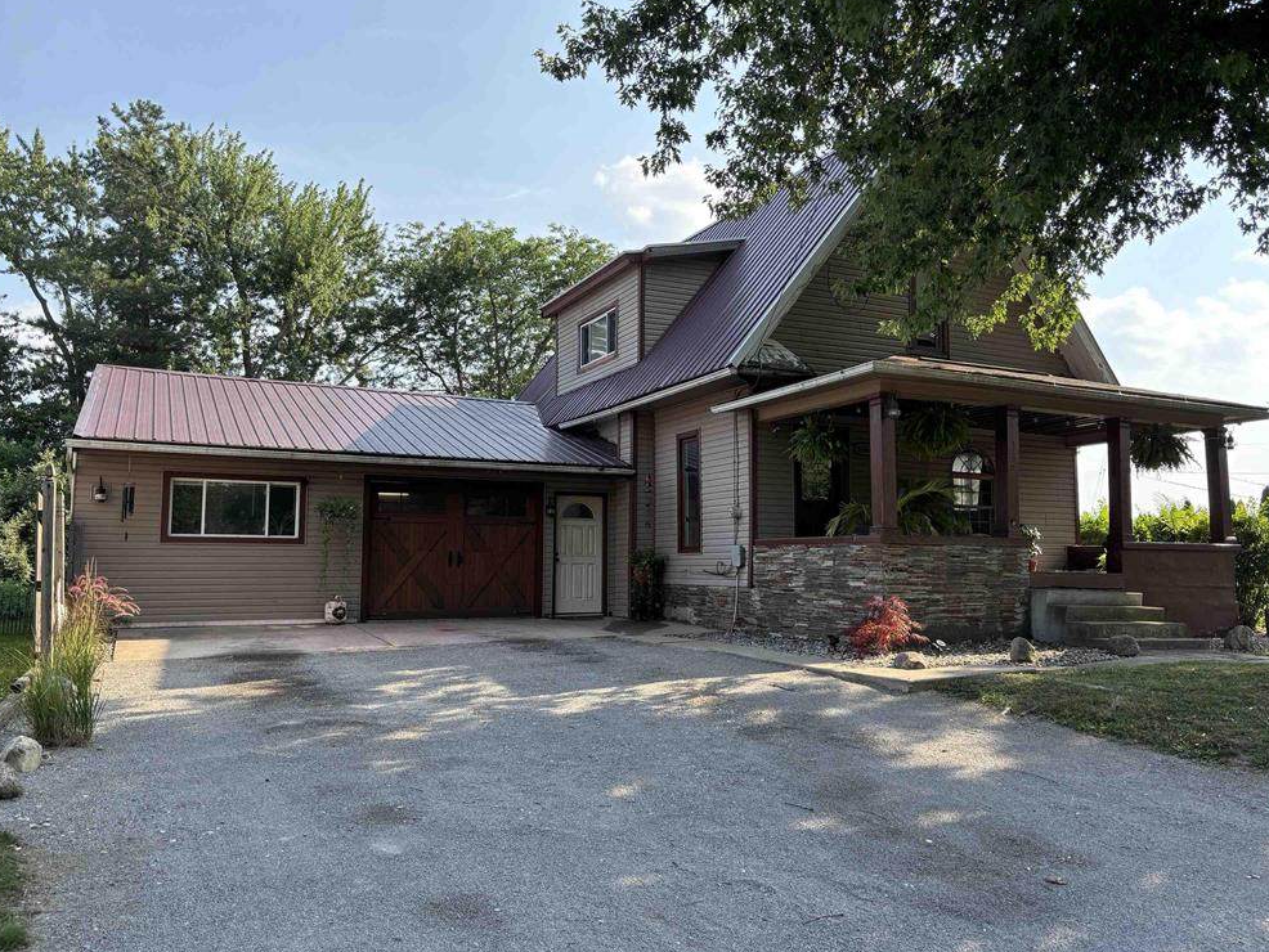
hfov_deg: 65.3
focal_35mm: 27
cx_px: 644
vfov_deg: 51.4
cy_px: 482
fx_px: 990
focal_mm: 5.96
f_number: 1.6
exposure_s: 1/844
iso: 50
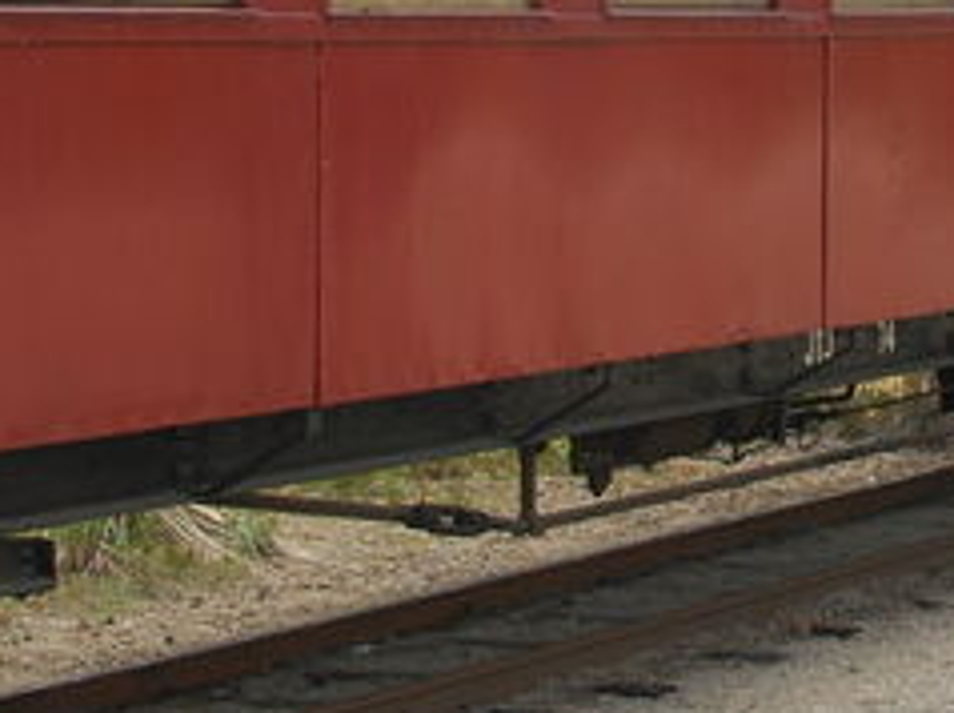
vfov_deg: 8.7
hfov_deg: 11.6
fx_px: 4670
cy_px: 38
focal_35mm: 170
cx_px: 880
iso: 400
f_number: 5
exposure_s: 1/500
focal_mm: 35
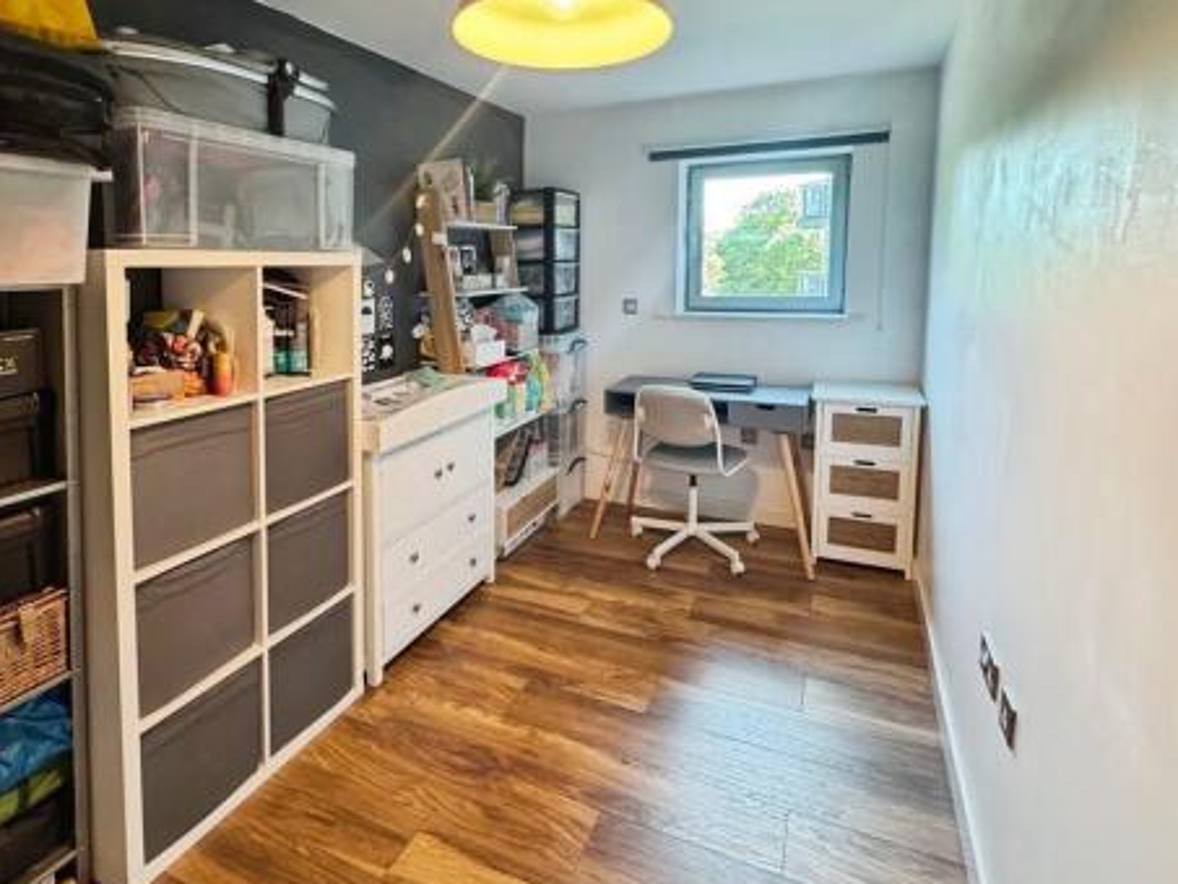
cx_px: 568
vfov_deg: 71.4
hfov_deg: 87.7
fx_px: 613
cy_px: 399
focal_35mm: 18
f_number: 2.2
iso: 320
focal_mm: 2.22
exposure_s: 1/63
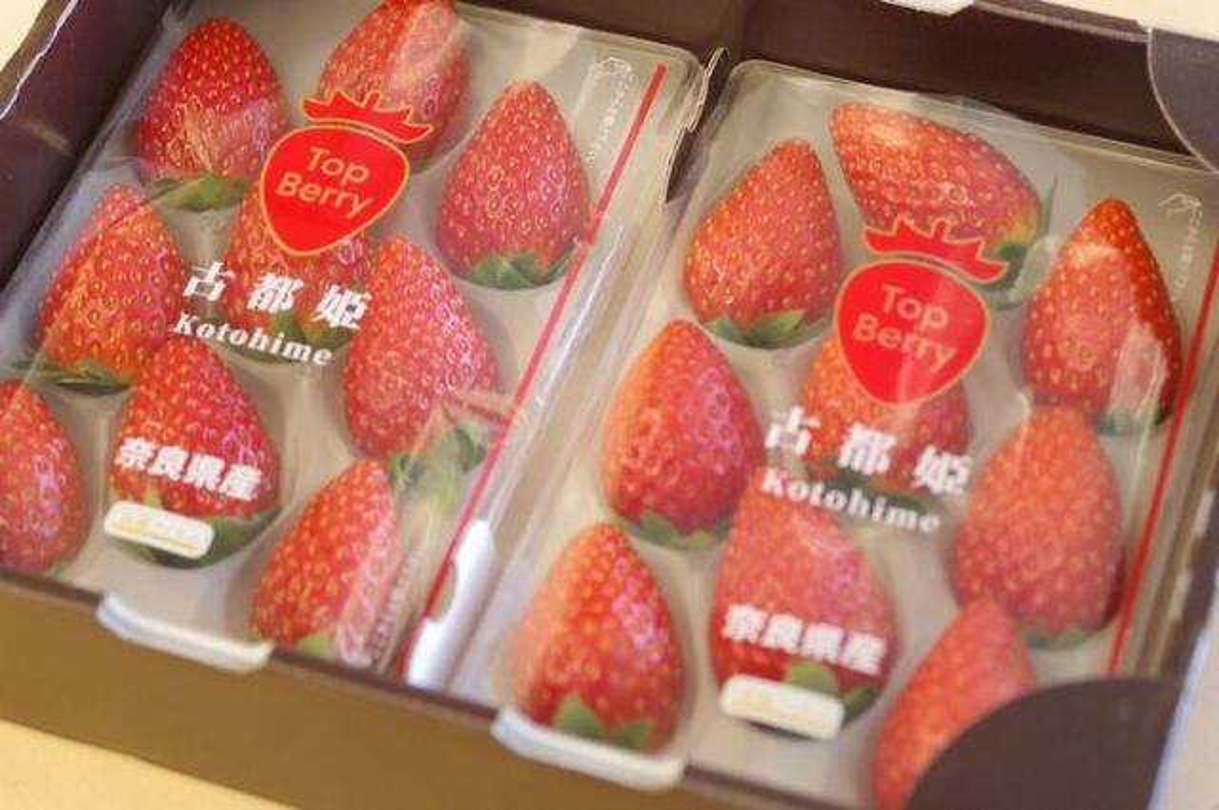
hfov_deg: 27.0
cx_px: 610
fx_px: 2536
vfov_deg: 18.1
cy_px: 405
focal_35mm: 75
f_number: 4
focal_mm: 50
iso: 1600
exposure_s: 1/100
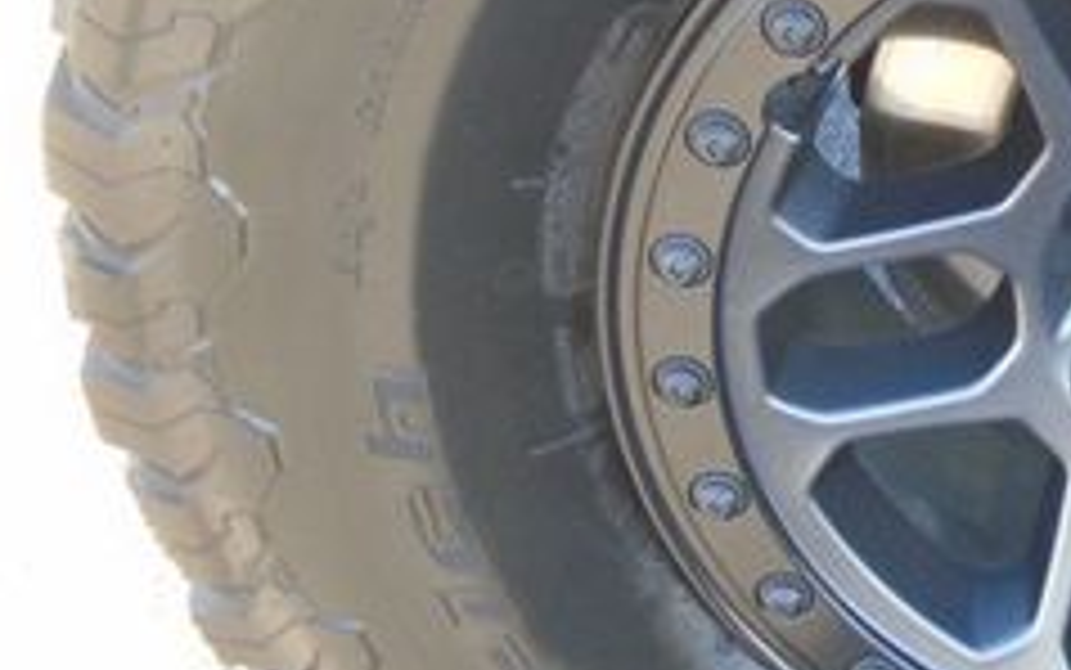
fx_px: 2161
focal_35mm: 74
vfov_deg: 17.5
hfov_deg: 25.0
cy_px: 130
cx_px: 1292
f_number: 3.2
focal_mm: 4.6
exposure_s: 1/30
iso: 100
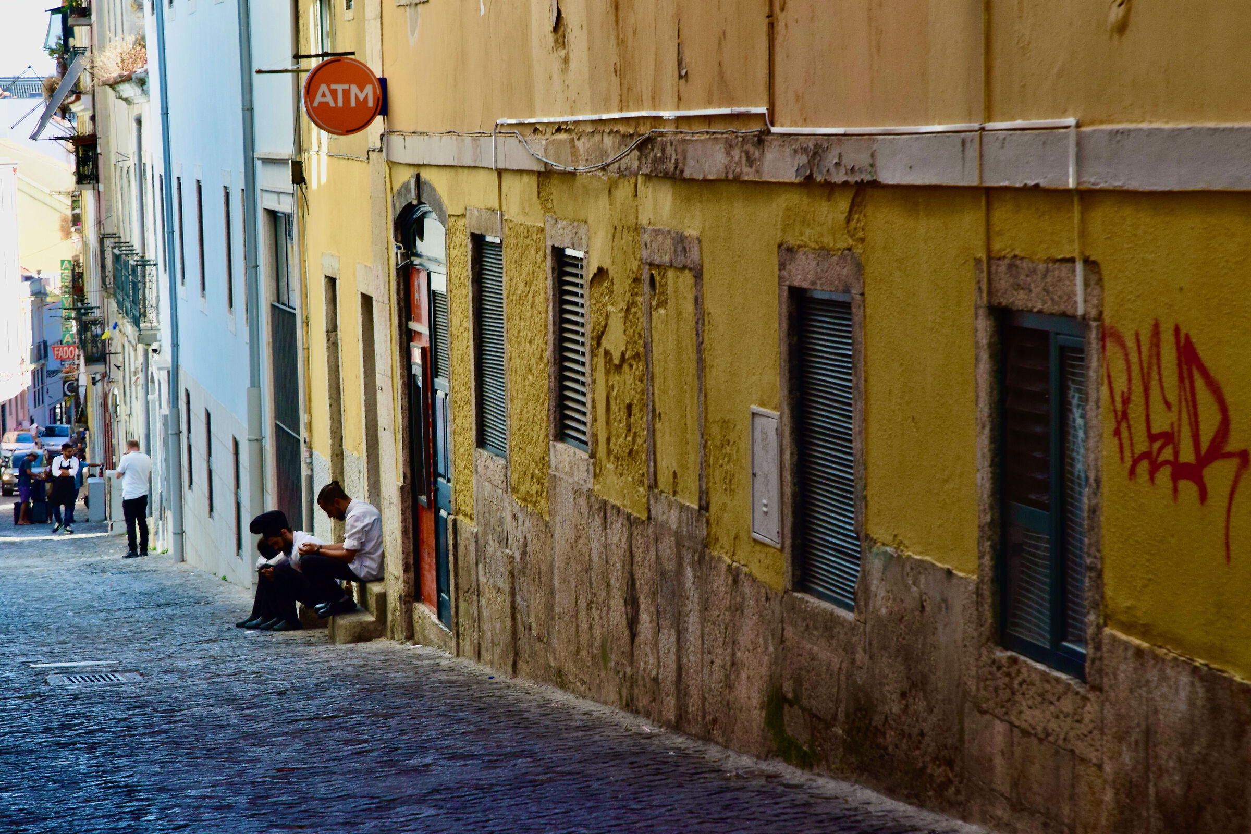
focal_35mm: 105
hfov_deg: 19.5
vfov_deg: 13.0
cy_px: 417
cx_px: 626
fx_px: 3648
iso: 640
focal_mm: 70
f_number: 11
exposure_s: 1/125
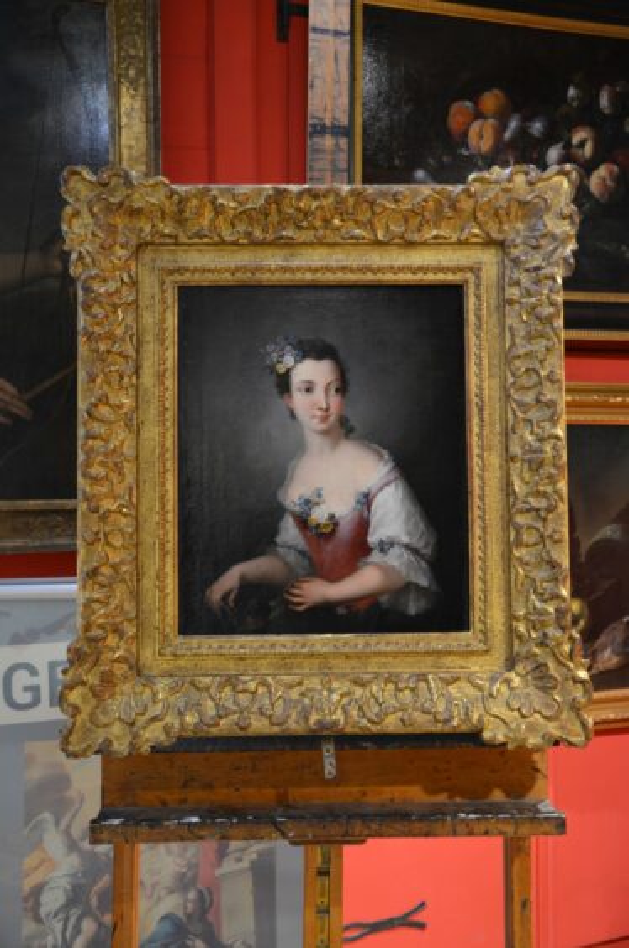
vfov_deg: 48.0
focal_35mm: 40
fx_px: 1065
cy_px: 474
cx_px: 314
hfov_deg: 32.9
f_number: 4
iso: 800
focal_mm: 27
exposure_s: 1/50
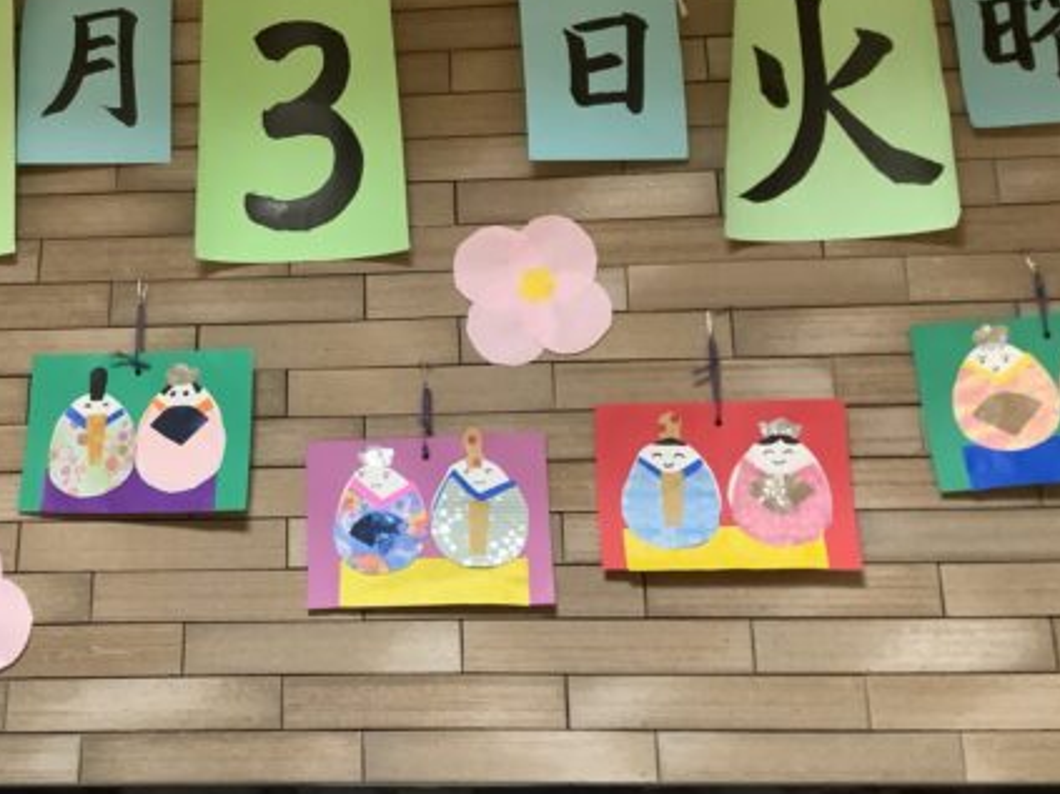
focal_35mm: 44
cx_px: 338
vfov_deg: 32.8
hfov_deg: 42.3
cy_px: 331
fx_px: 1347
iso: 320
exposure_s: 1/60
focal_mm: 3.3
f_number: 2.4
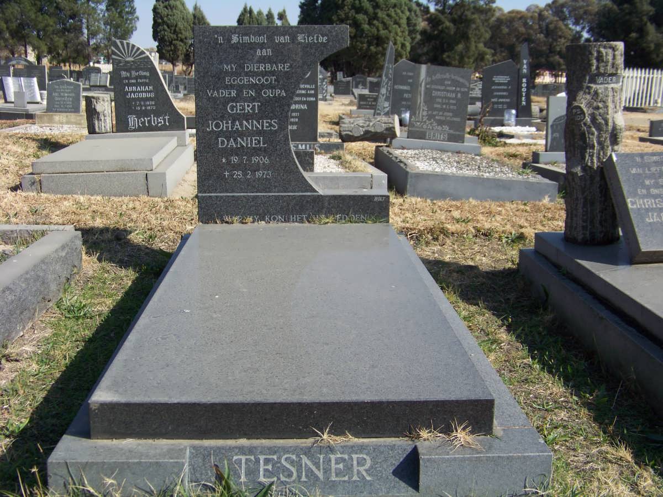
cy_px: 248
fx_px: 824
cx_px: 332
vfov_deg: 33.6
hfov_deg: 43.9
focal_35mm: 43
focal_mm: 6.75
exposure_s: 1/800
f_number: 2.8
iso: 64
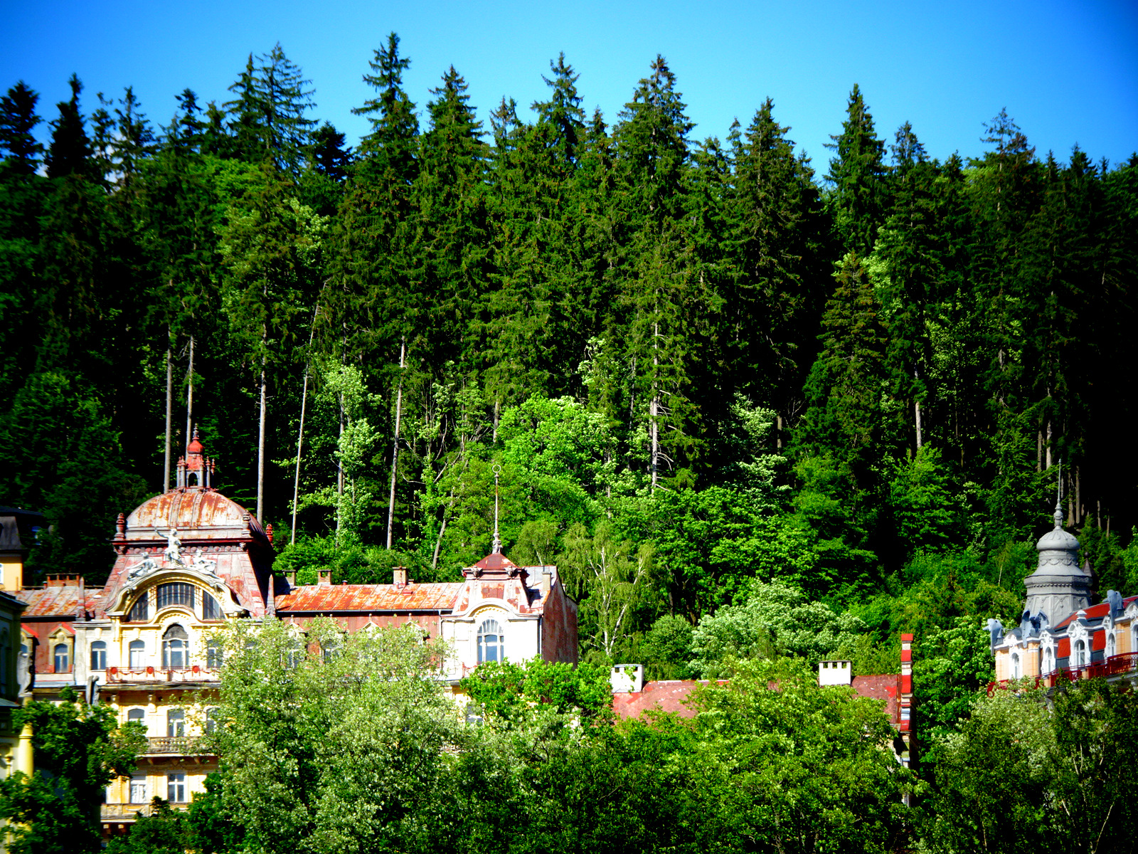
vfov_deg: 9.1
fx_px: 5359
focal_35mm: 163
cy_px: 427
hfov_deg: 12.1
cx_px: 569
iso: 80
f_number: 5.6
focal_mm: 27.93
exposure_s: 1/320
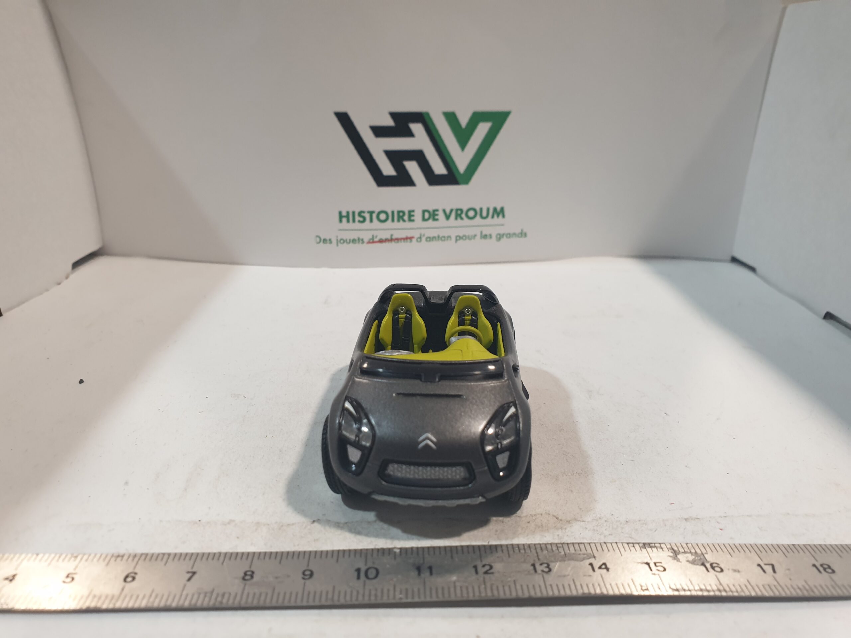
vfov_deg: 53.1
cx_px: 426
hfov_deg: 67.3
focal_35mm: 26
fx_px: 639
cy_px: 319
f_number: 2.4
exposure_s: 1/50
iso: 125
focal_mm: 4.3
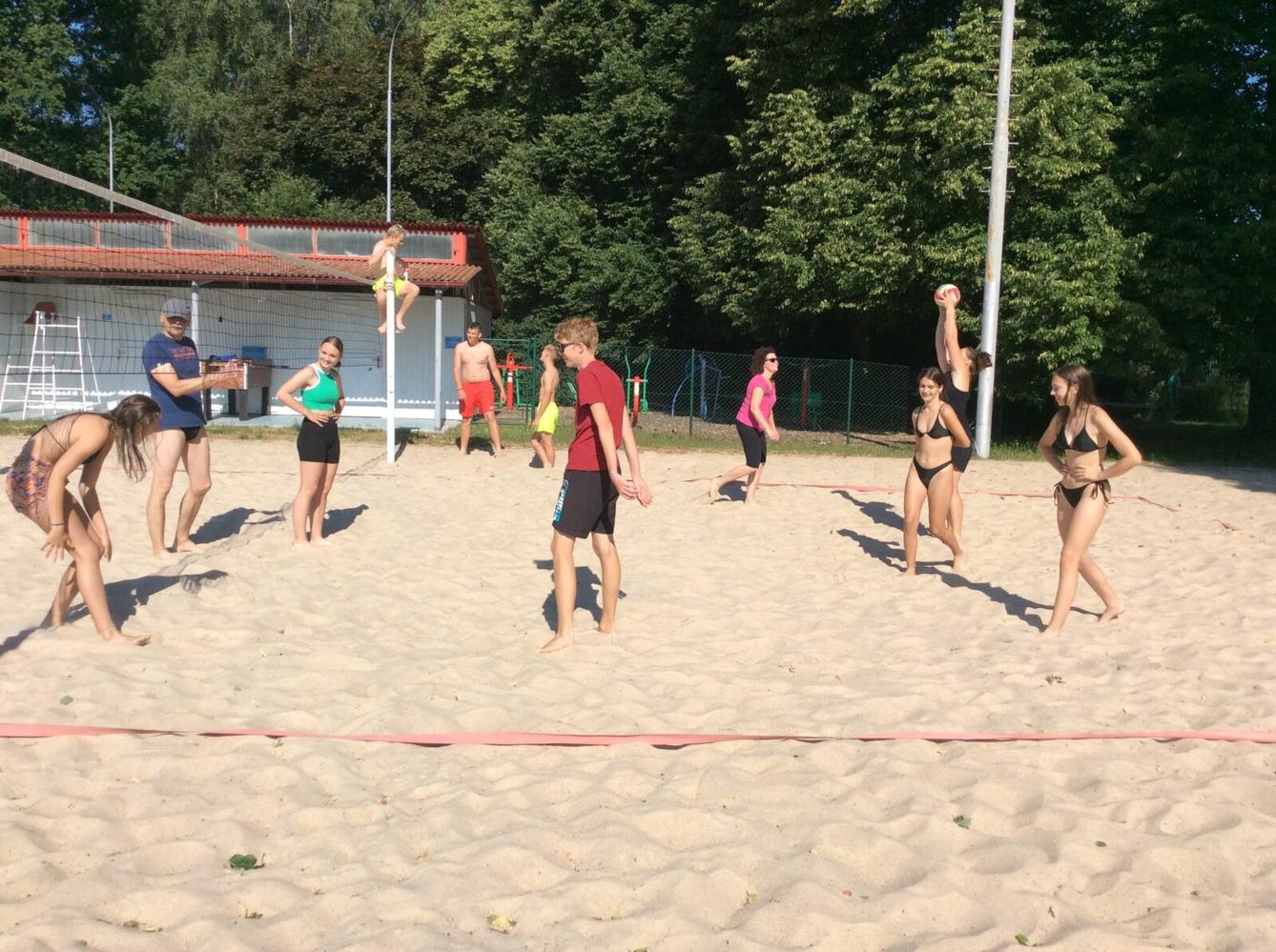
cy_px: 476
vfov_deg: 44.0
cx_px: 638
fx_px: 1178
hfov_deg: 56.9
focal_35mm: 32
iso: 32
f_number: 2.4
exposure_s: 1/1972
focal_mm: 3.3
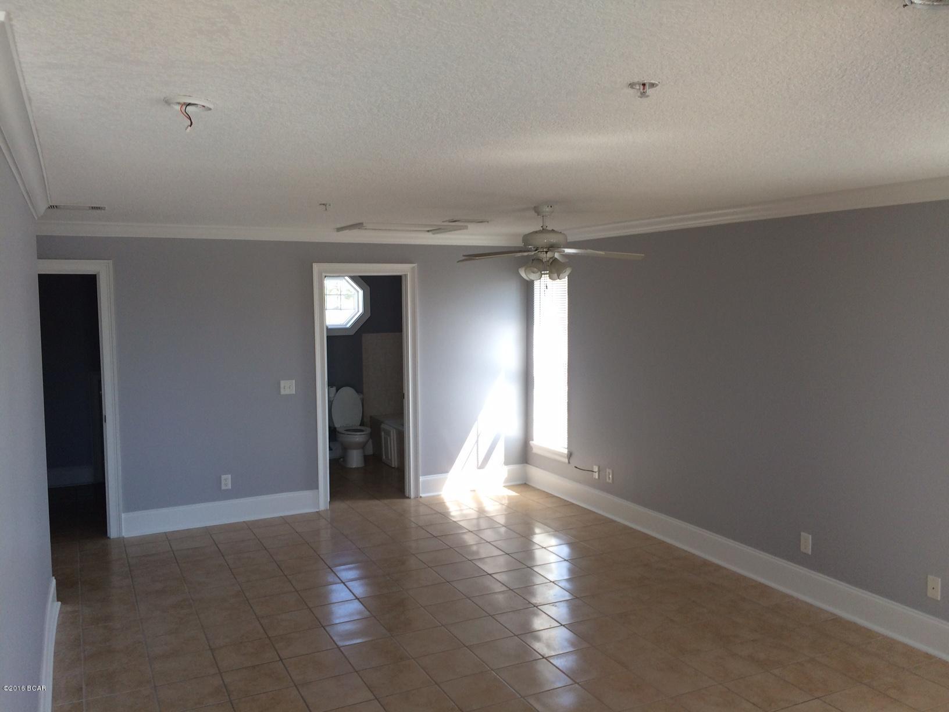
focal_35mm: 29
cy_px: 356
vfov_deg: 48.2
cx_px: 474
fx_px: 795
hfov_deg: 61.7
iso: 50
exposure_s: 1/120
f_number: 2.2
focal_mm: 4.15
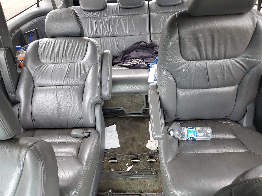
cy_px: 98
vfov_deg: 53.1
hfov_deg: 67.3
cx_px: 131
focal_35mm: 26
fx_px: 197
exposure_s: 1/60.2
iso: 180
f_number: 1.5
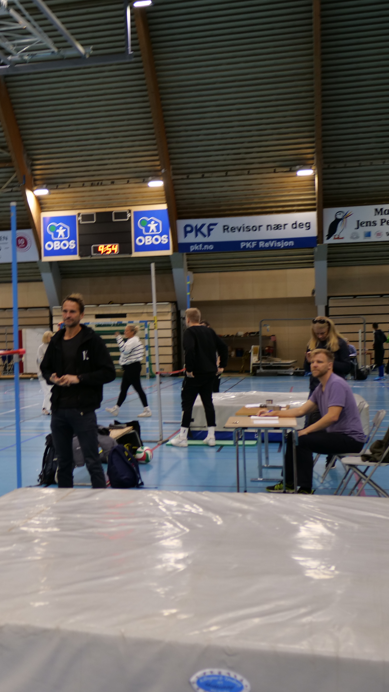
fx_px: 972
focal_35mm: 53
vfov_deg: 39.2
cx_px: -15
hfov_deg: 21.7
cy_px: 341
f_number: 1.4
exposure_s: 1/80
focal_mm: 16
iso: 200
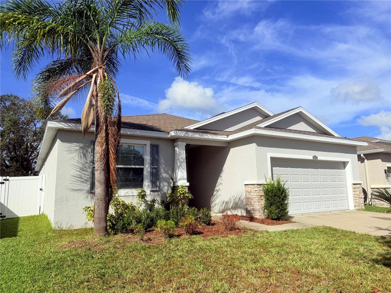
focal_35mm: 24
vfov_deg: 56.8
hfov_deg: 71.6
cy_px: 146
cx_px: 196
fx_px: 271
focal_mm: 6.76
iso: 80
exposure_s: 1/9091
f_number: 1.78
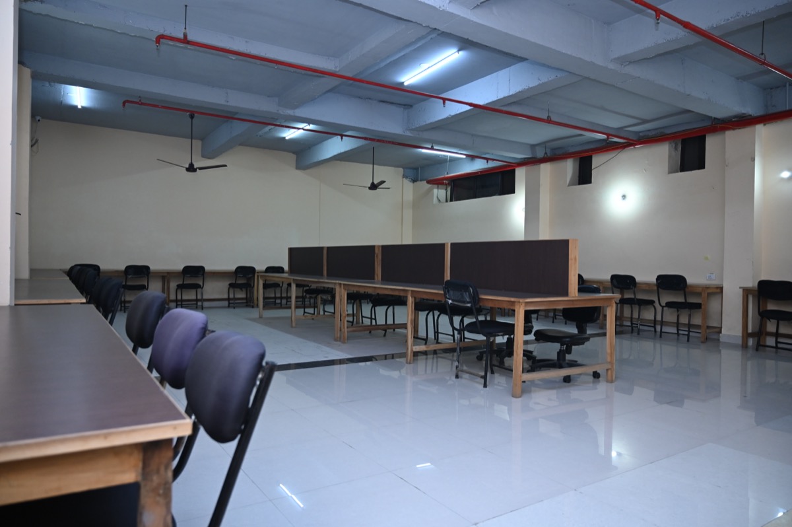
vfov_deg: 53.1
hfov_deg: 73.8
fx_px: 528
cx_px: 396
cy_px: 264
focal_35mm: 24
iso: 1250
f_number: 4
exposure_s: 1/125
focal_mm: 24
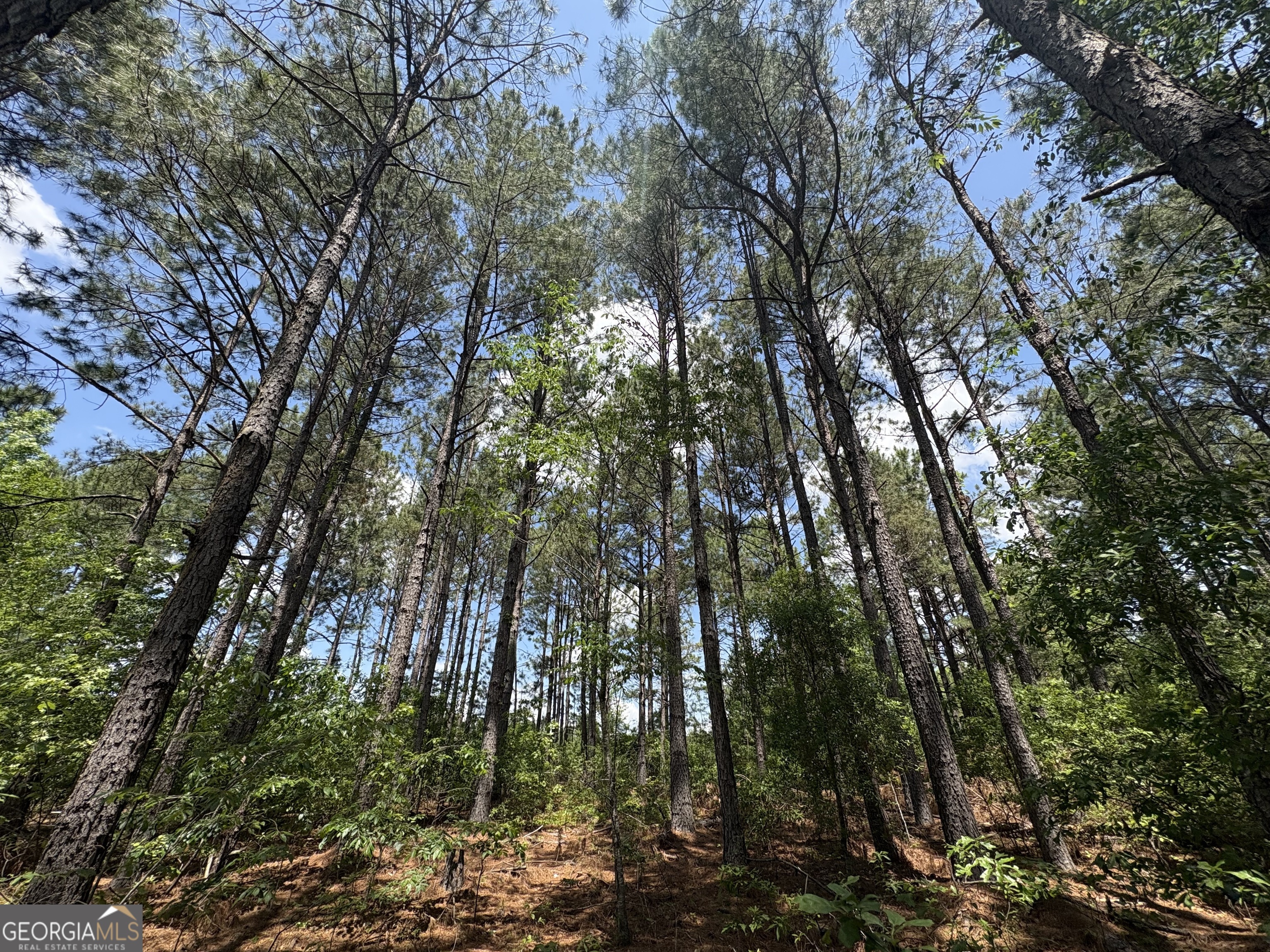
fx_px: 514
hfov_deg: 102.1
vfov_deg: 85.7
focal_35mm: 14
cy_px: 476
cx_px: 635
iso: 64
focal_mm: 2.22
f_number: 2.2
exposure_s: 1/956
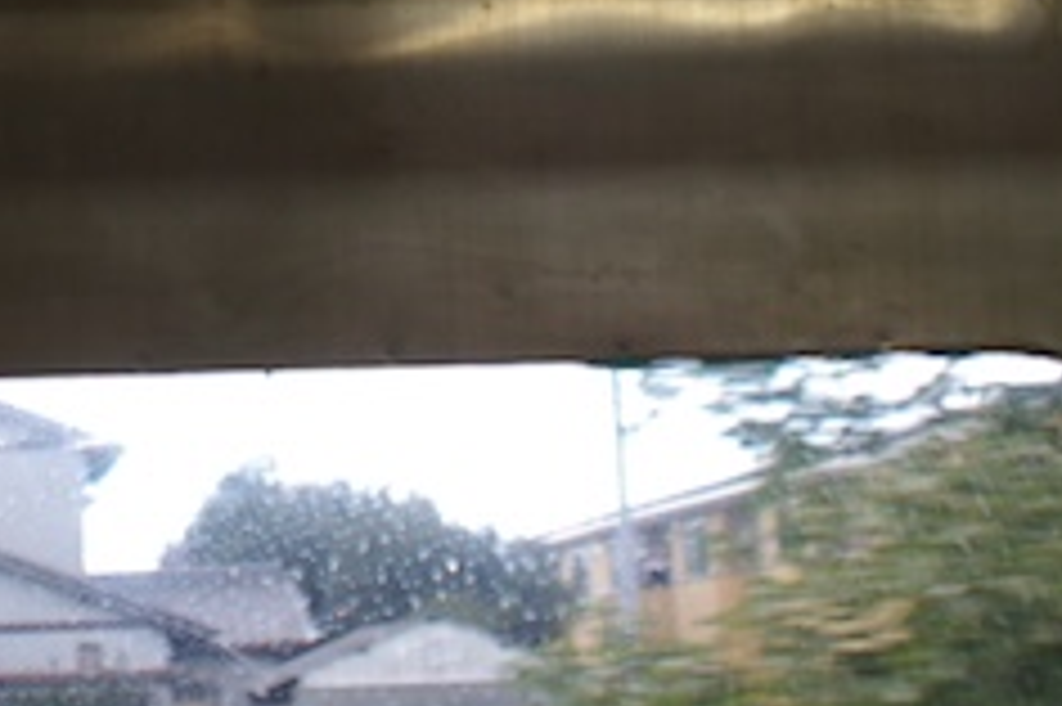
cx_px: 27
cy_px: -173
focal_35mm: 107
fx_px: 3154
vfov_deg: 12.4
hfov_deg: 18.7
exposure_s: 1/250
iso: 400
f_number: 4
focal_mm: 28
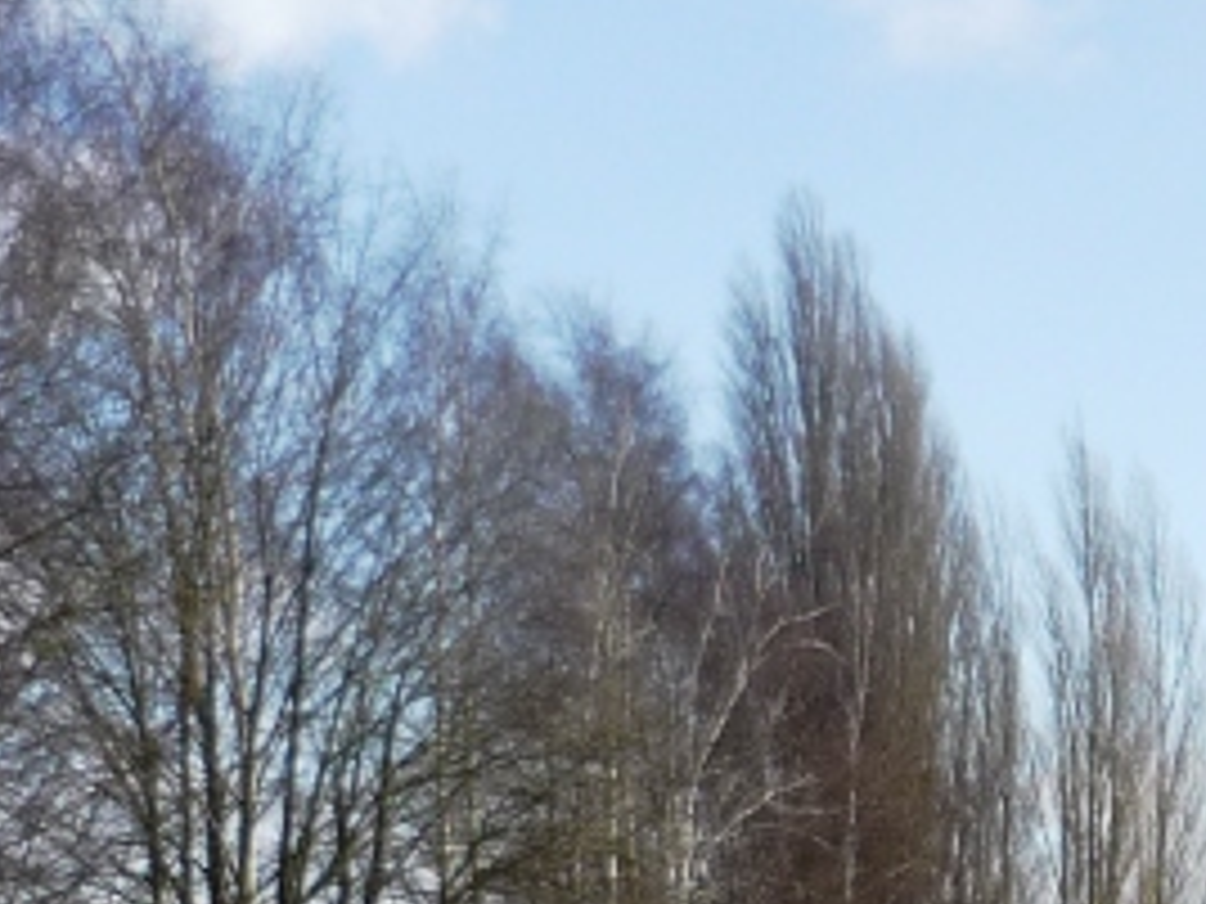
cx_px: 1498
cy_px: 1534
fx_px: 4390
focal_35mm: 126
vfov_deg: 11.1
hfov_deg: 15.0
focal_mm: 5.5
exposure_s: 1/800
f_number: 2.8
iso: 100
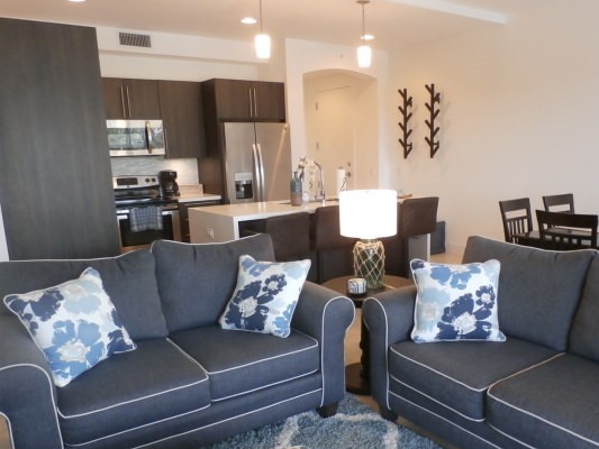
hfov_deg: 59.7
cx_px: 341
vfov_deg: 46.6
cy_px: 262
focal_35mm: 30
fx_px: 519
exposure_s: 1/30
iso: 320
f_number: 3
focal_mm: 4.5
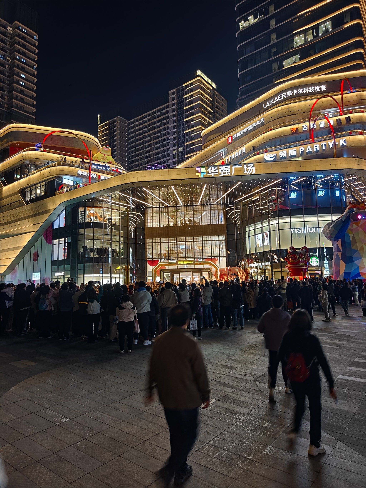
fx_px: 324
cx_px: 183
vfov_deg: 73.9
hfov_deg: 58.9
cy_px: 244
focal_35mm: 23
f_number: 1.75
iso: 417
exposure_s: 1/20
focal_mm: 8.67
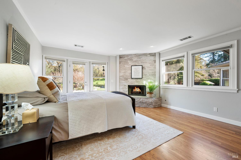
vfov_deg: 81.1
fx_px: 94
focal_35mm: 14
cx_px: 120
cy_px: 80
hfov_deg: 104.3
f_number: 9
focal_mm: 14
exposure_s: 1/5
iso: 500
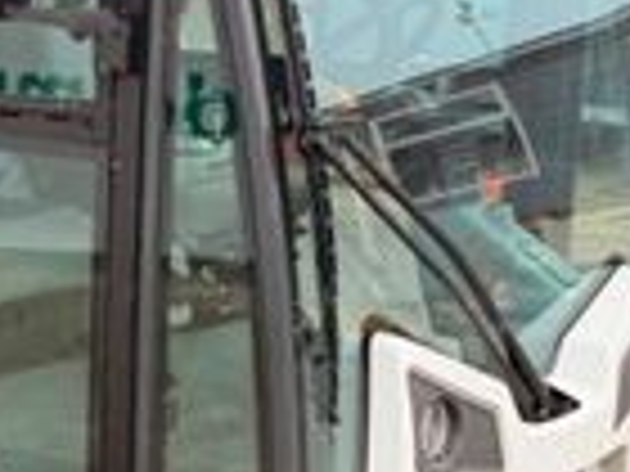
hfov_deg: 18.2
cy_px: 234
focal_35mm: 103
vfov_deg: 14.4
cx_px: -108
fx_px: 1875
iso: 100
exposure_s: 1/151
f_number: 1.78
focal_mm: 6.76
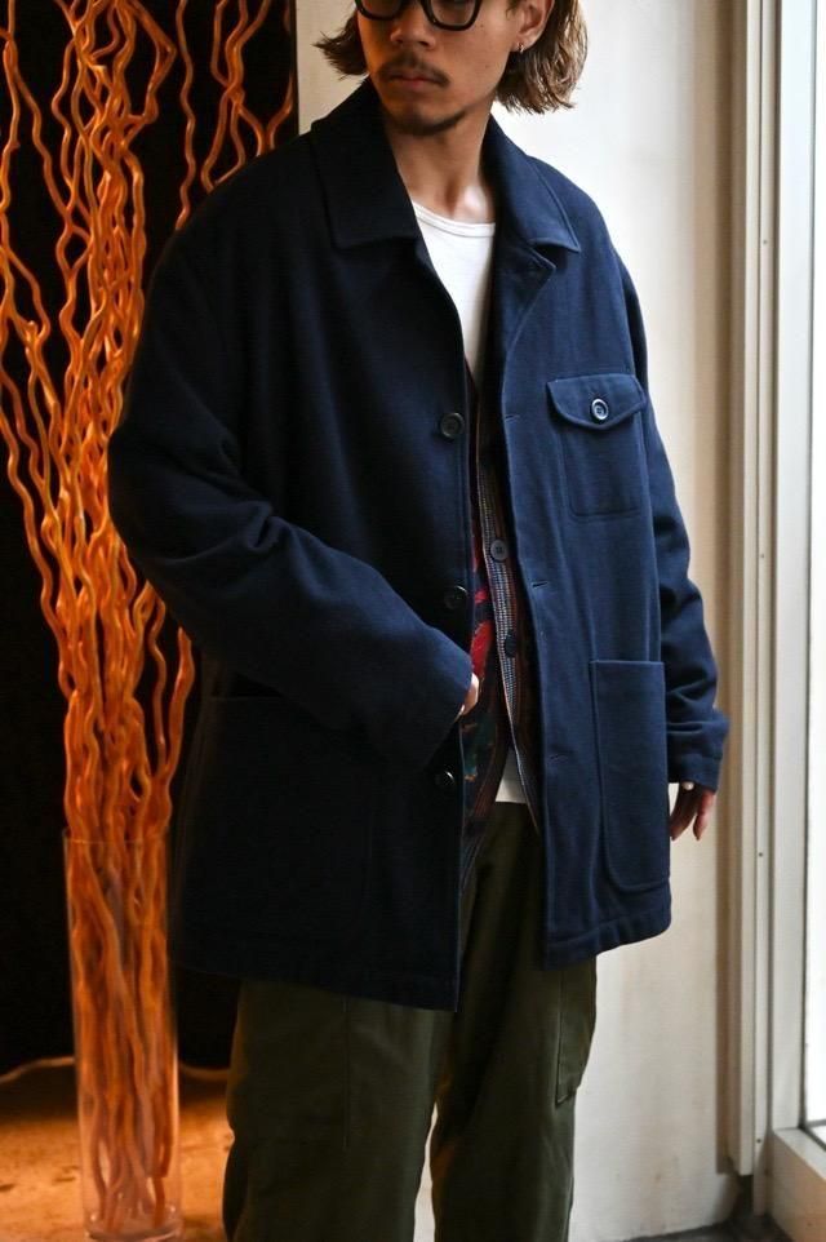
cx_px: 413
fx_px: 1620
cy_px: 621
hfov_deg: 28.6
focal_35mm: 47
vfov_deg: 41.9
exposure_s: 1/125
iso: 6400
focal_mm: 47
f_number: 5
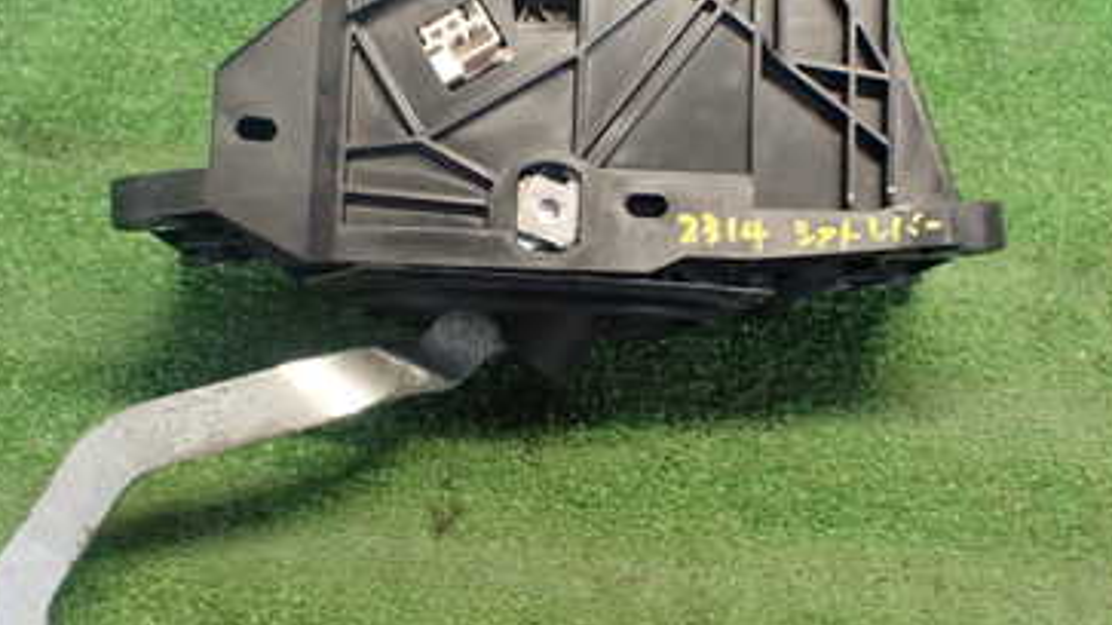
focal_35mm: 54
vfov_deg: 22.2
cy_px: 245
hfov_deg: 38.5
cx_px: 554
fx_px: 1592
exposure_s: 1/40
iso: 800
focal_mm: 5.4
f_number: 2.3
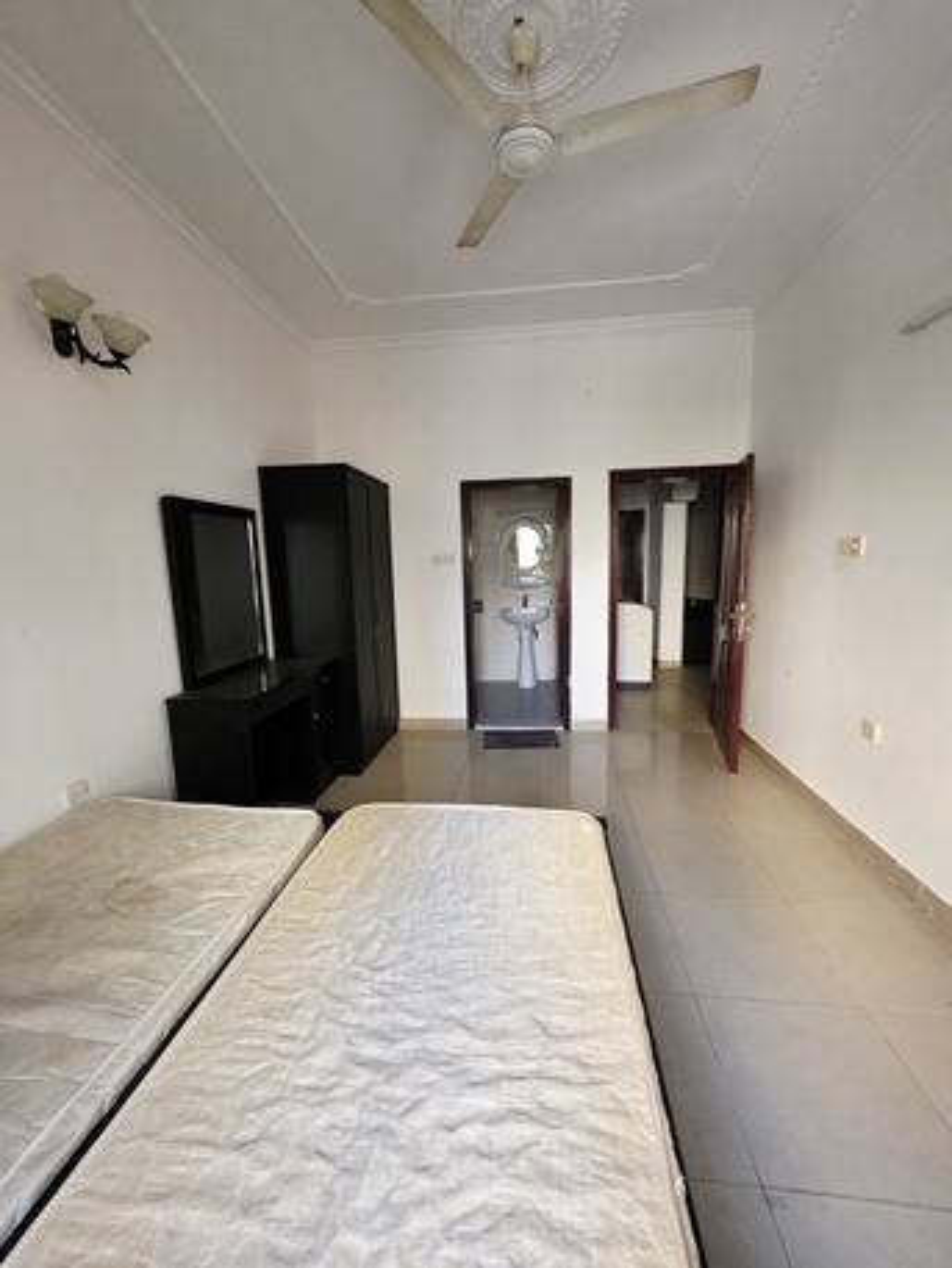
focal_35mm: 13
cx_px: 476
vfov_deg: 106.2
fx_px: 476
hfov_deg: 89.9
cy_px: 634
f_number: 1.9
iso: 400
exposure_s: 1/50.3
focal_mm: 2.2
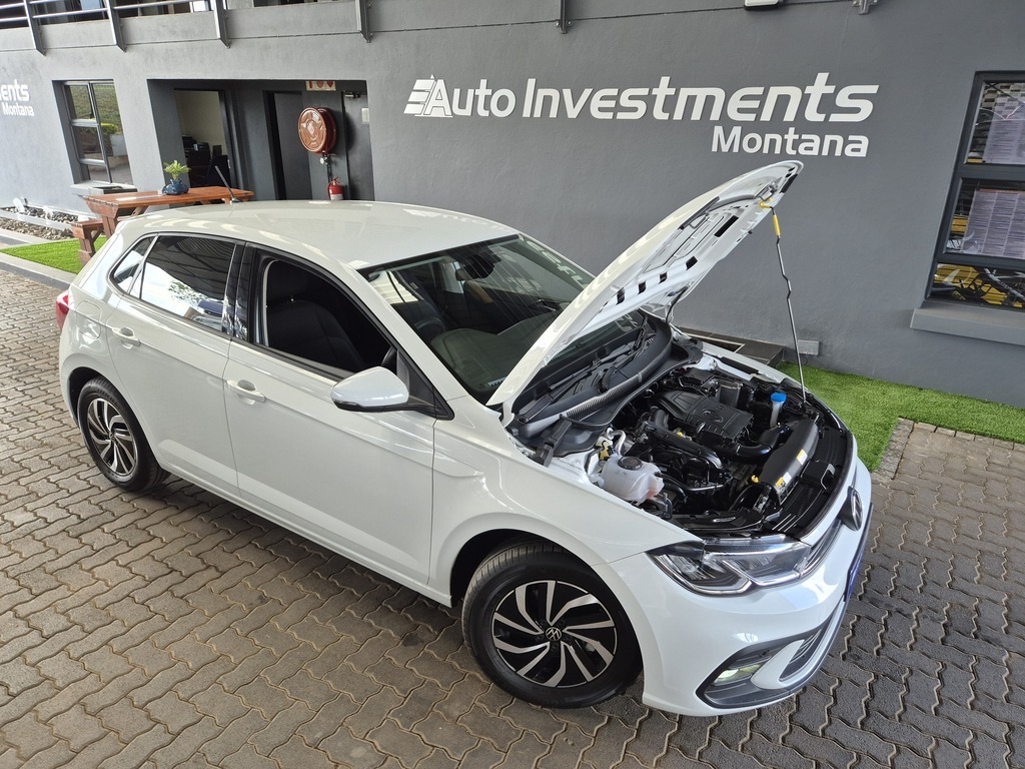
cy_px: 384
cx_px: 512
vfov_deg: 58.9
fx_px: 681
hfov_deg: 73.9
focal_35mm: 23
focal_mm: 5.4
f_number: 1.8
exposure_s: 1/180
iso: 100
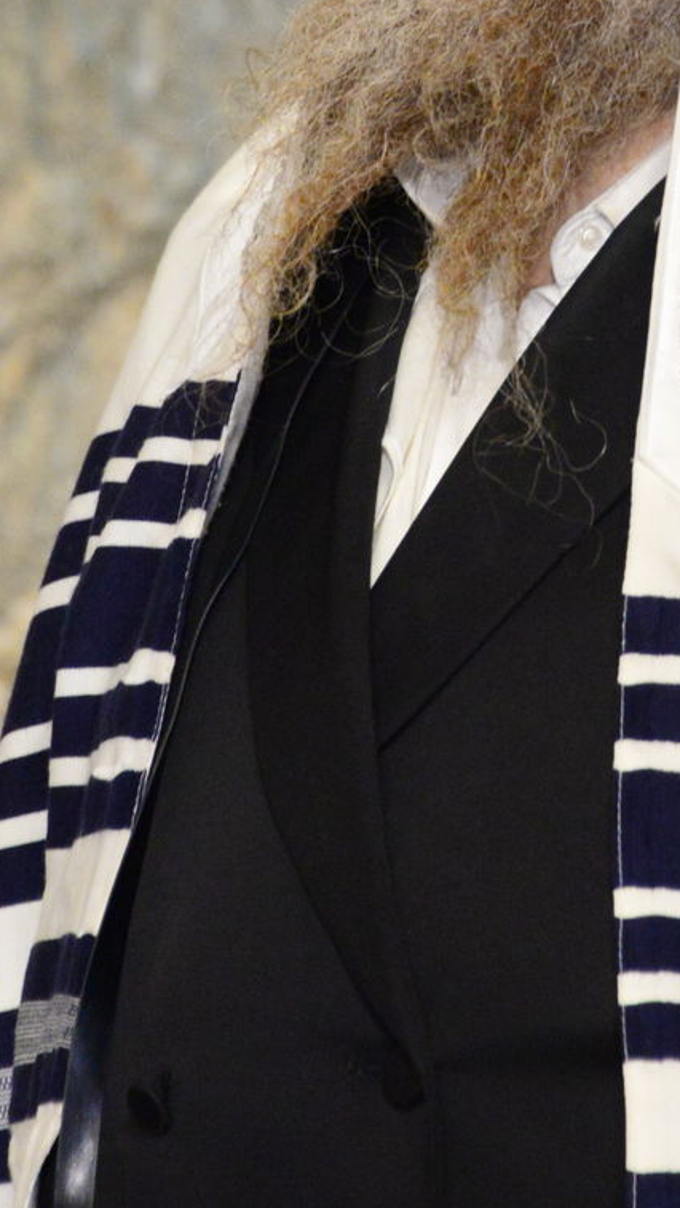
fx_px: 17688
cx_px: 583
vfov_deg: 3.9
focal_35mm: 552
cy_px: -59
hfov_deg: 2.2
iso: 5000
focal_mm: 190
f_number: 5.6
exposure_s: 1/50
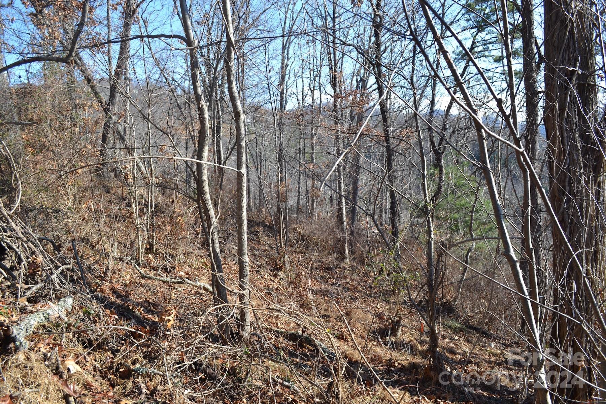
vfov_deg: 47.9
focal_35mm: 27
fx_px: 454
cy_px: 202
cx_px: 303
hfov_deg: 67.4
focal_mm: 18
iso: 100
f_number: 5.6
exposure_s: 1/125
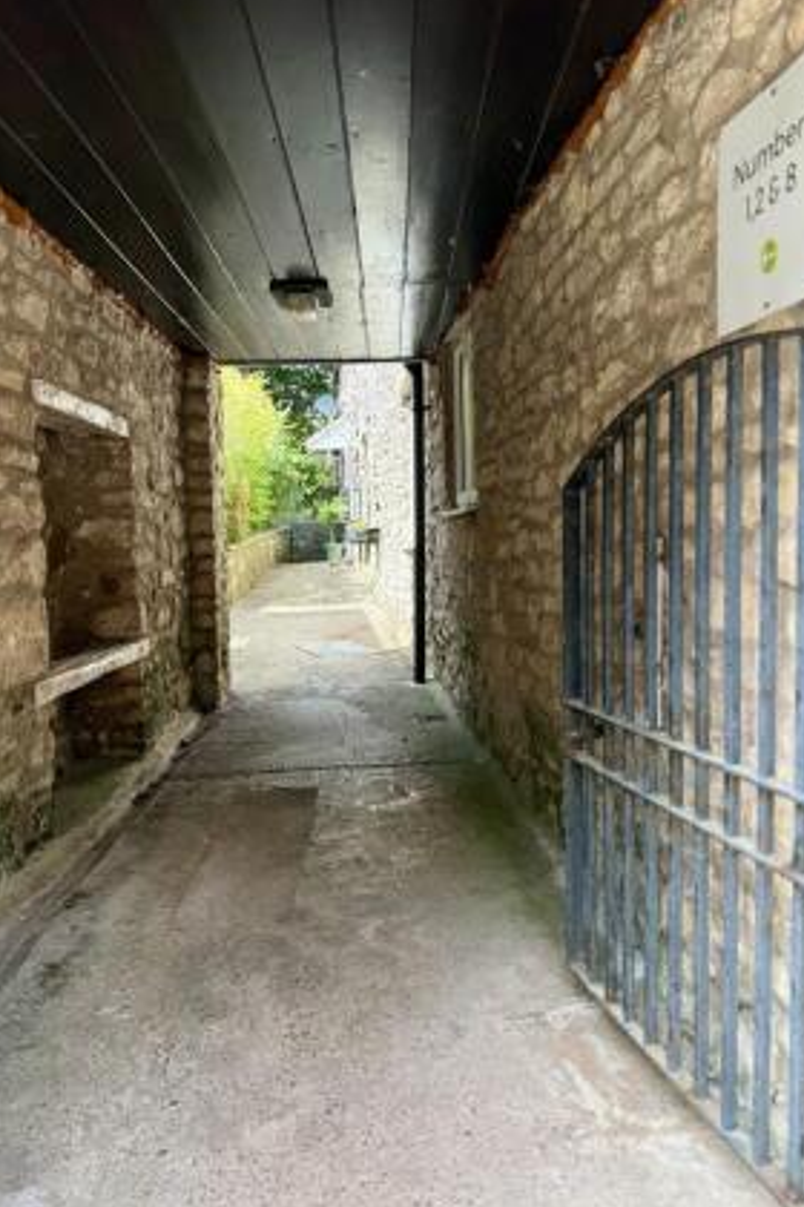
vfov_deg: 69.4
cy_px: 605
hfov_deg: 49.5
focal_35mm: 26
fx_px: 871
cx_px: 376
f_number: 1.78
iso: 80
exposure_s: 1/702
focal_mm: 6.76
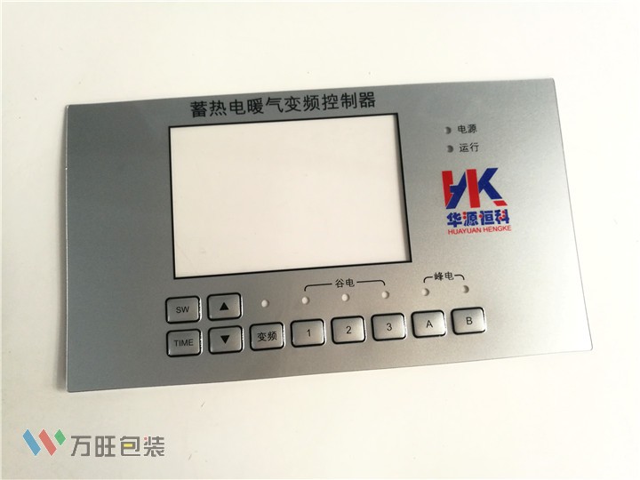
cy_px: 240
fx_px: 499
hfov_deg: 65.3
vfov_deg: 51.4
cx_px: 320
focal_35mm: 27
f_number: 2.2
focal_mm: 4.5
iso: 160
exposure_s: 1/60
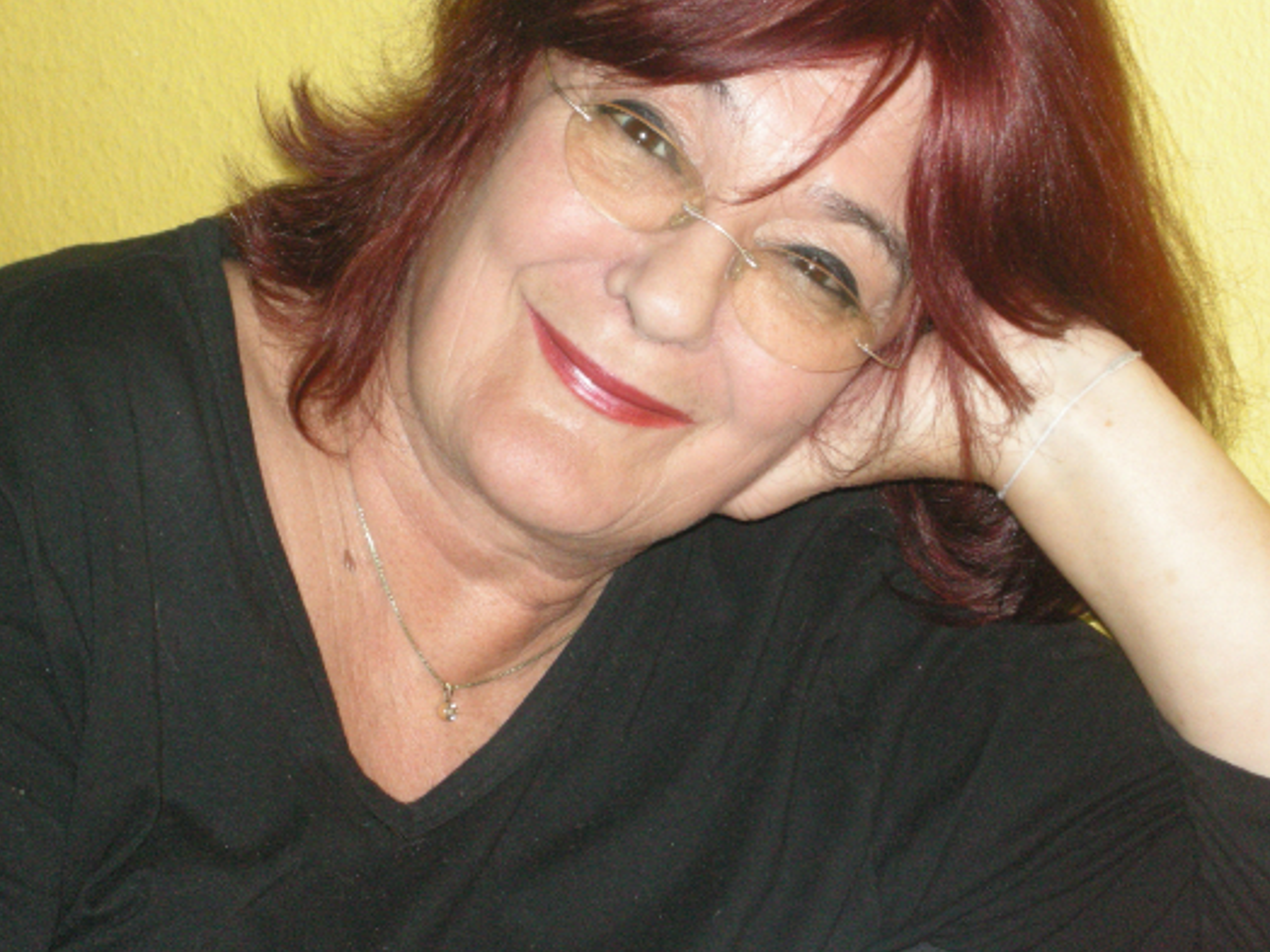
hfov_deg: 12.8
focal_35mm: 154
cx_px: 613
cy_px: 397
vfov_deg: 9.6
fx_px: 5650
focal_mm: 26.3
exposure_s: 1/60
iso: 331
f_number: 5.3
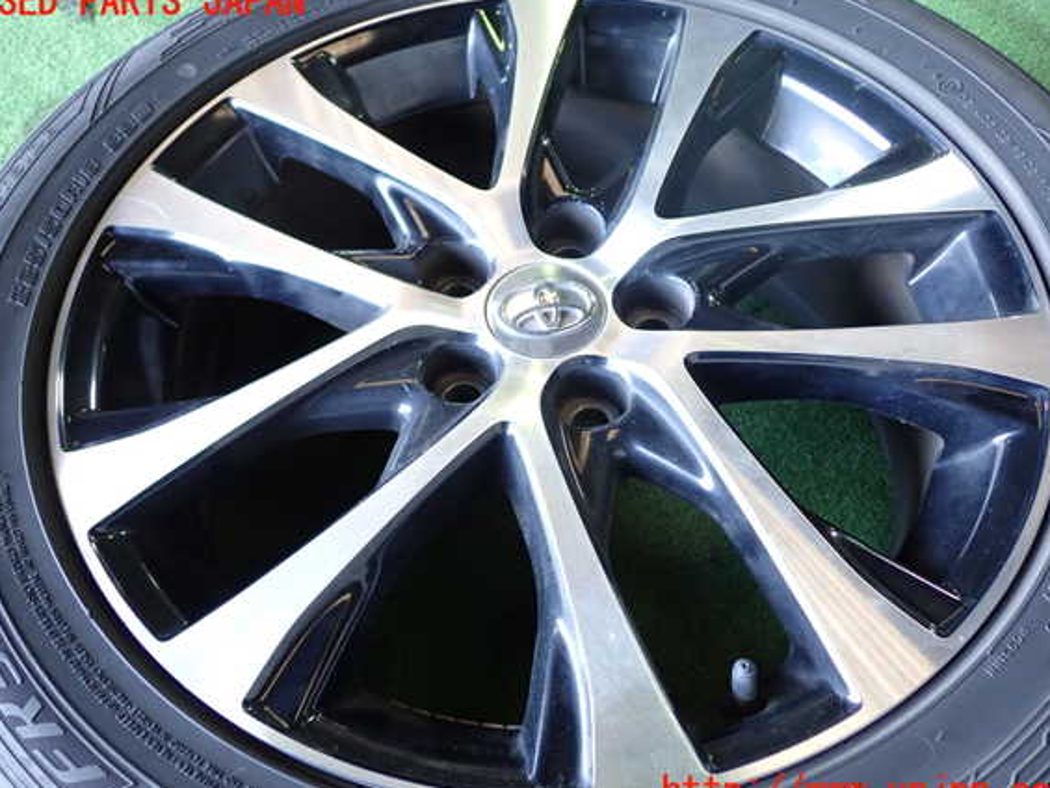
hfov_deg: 53.9
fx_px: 1032
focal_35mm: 34
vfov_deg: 41.8
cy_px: 398
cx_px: 524
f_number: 2.4
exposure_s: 1/30
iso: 250
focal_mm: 5.79
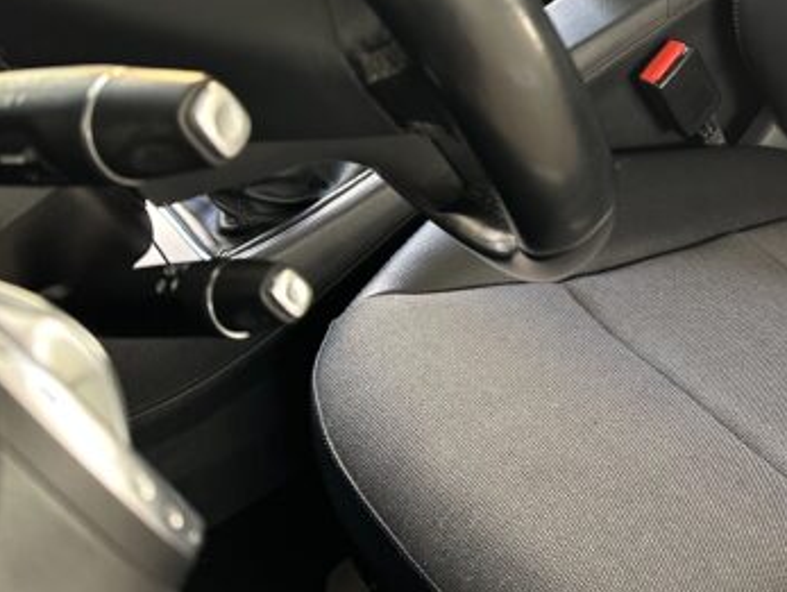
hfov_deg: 32.1
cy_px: 76
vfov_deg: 25.9
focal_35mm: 55
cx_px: 789
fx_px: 1252
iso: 250
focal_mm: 6.86
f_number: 1.78
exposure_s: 1/79
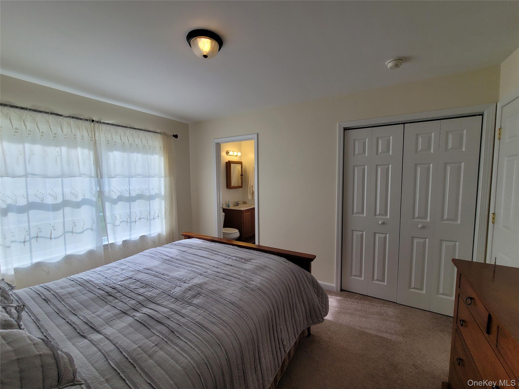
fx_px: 195
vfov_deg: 89.9
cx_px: 260
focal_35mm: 13
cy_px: 194
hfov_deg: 106.2
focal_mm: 2.2
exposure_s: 1/157
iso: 50
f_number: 2.2
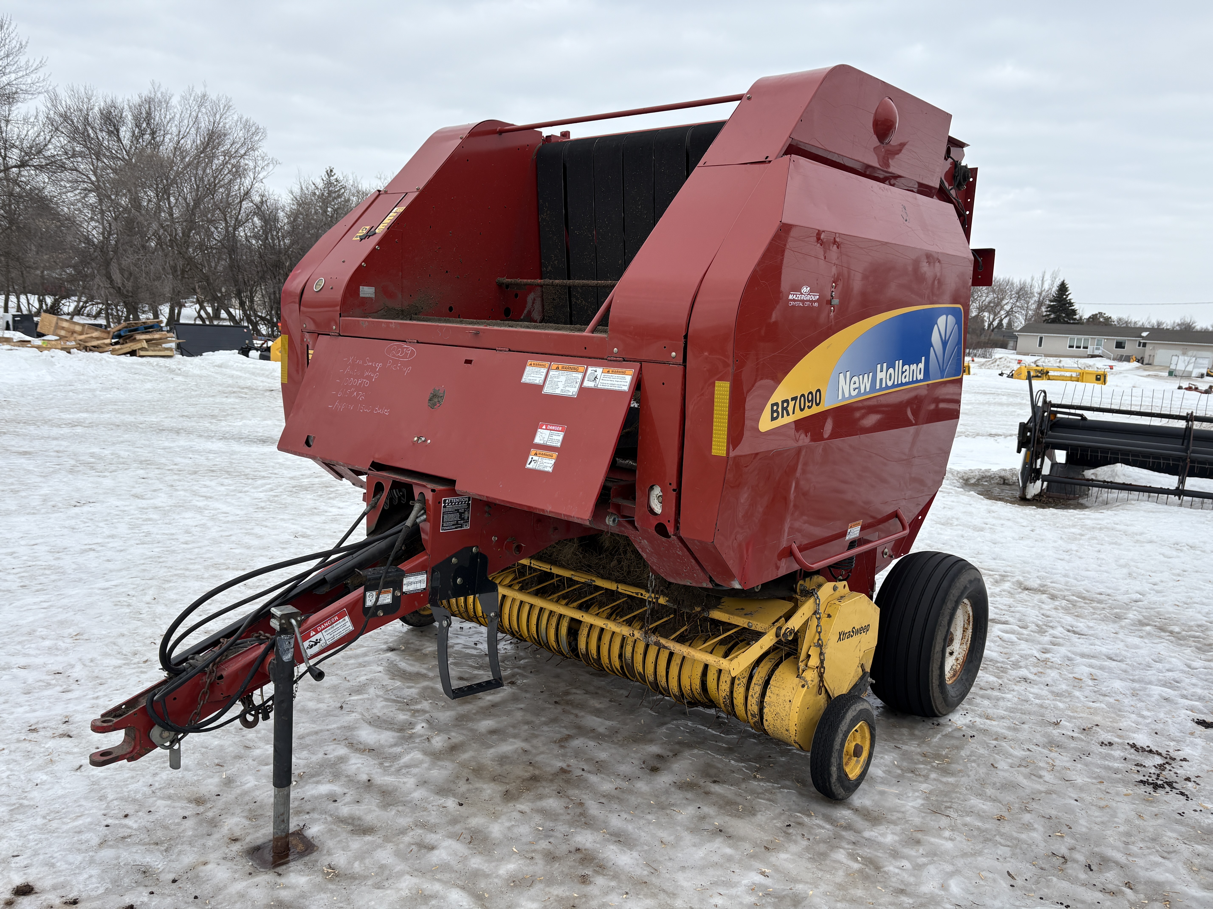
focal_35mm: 26
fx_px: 911
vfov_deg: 53.1
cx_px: 606
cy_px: 454
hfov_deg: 67.3
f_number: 1.6
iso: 50
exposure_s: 1/2012
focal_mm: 5.96
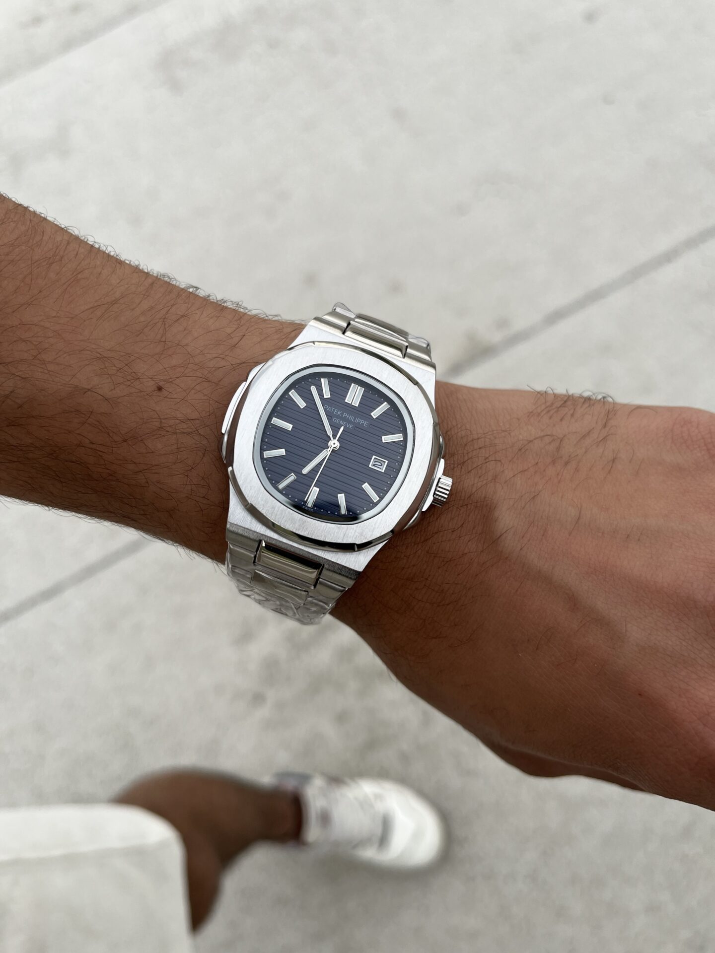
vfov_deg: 67.3
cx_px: 358
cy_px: 476
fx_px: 716
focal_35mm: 26
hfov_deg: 53.1
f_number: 1.6
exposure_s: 1/124
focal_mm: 5.1
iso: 32
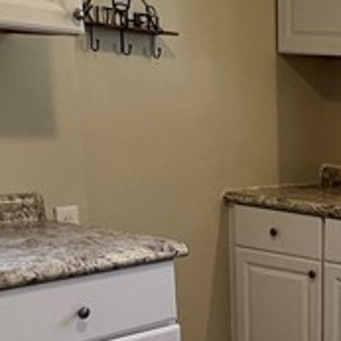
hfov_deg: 21.7
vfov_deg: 24.2
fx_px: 758
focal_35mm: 68
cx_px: 491
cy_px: 341
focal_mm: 1.57
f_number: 1.8
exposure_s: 1/120
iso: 250
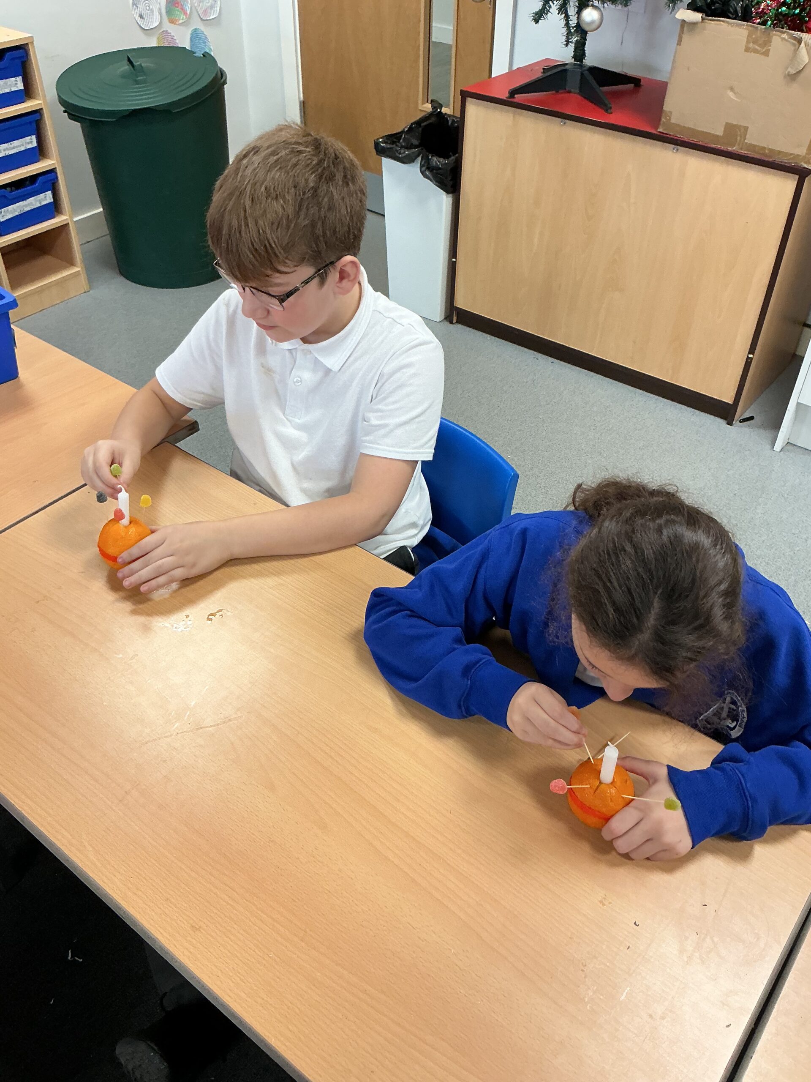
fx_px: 906
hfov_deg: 48.2
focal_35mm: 29
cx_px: 406
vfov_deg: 61.7
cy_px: 541
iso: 80
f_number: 1.8
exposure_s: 1/60
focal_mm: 3
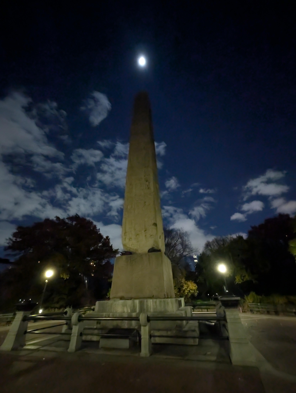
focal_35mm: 13
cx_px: 148
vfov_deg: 106.1
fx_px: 148
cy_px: 196
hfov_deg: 90.1
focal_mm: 1.95
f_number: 2.2
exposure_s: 1/15
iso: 4857
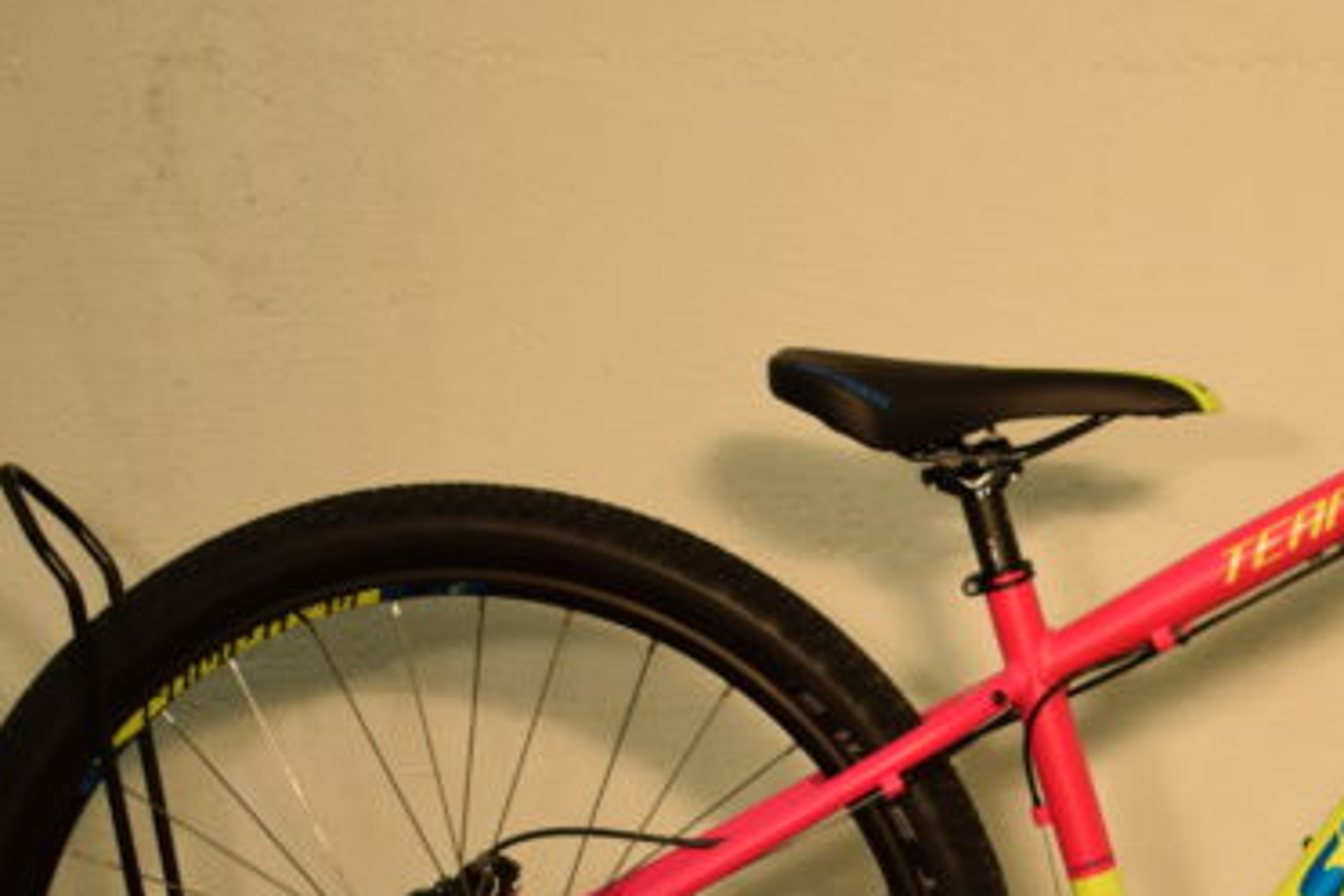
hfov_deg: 16.1
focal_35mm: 124
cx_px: 1413
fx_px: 4629
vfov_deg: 10.9
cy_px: 1035
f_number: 5
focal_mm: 30
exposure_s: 1/100
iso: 400
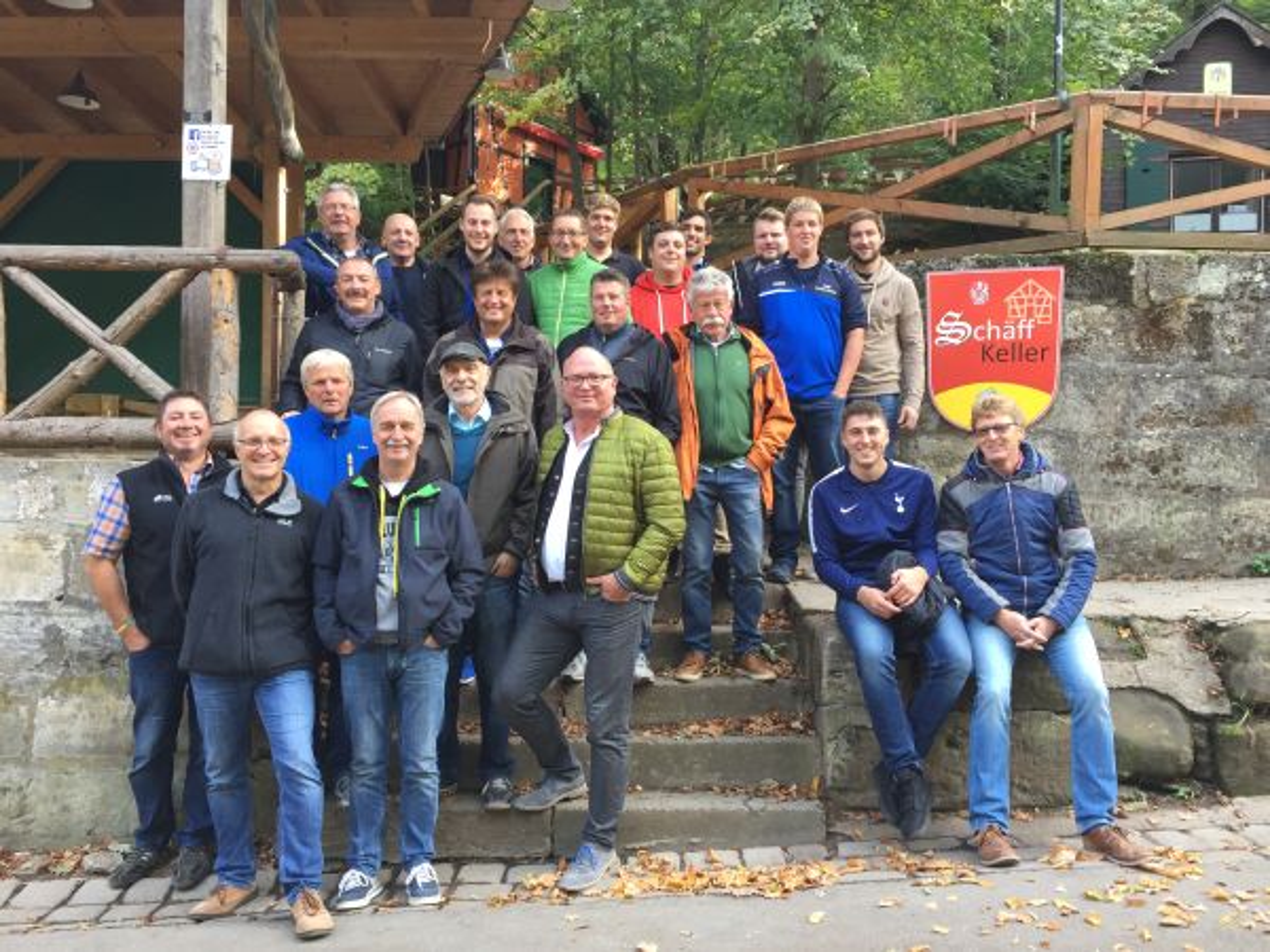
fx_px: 1064
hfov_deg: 61.7
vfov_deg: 48.2
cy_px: 476
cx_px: 635
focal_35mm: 29
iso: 50
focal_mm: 4.15
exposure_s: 1/100
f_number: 2.2
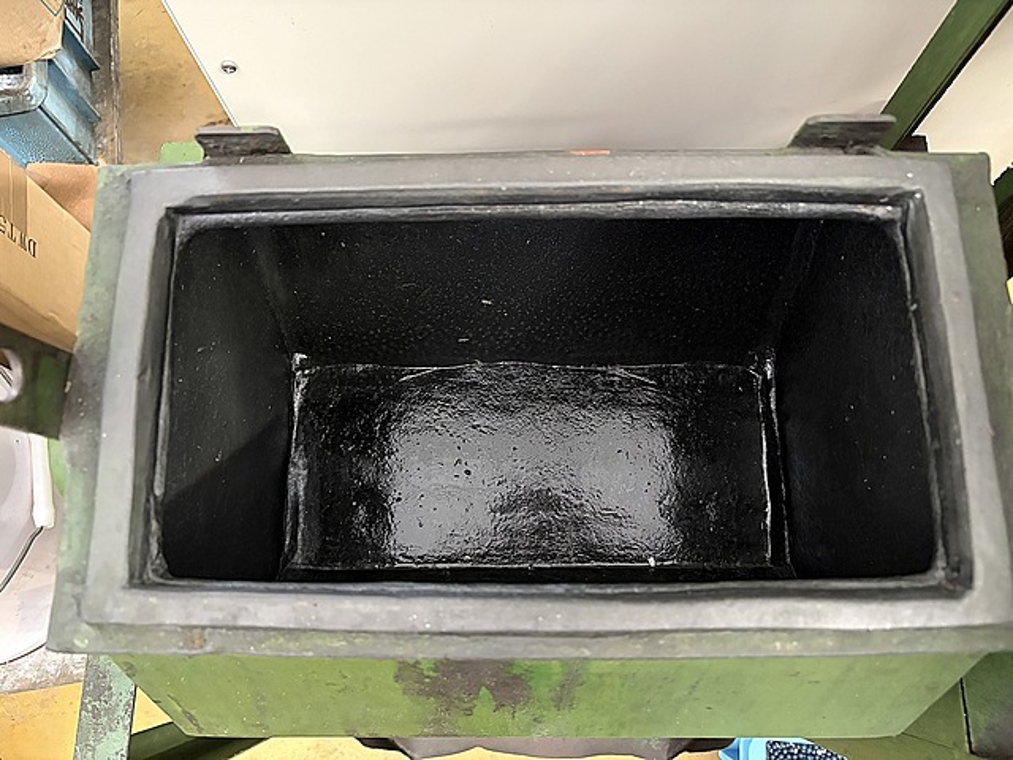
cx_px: 506
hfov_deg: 67.3
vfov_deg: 53.1
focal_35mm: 26
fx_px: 761
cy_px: 380
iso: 800
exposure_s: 1/30
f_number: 1.6
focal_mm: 5.96
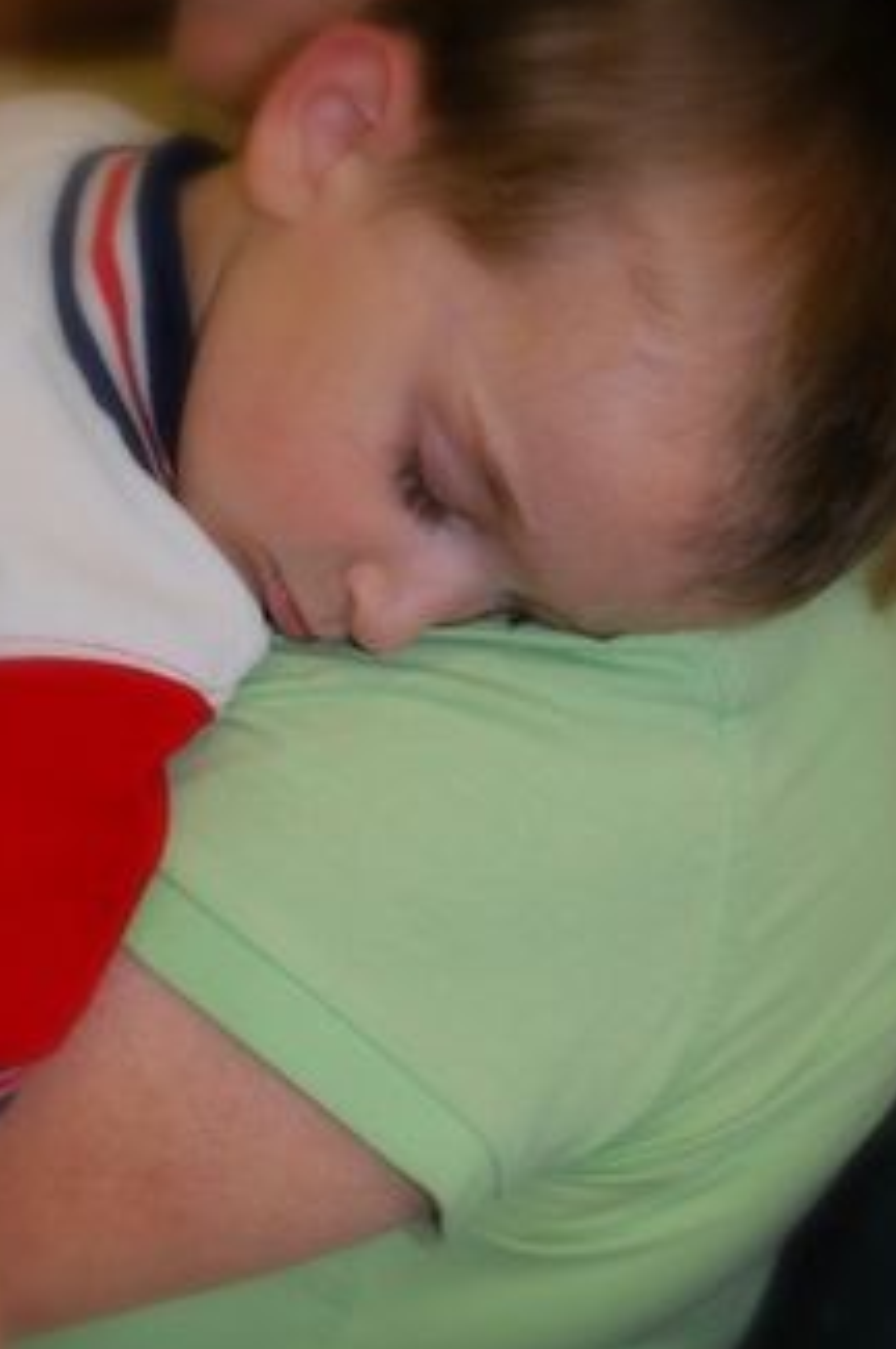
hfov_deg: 13.4
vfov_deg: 20.1
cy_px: 735
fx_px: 3801
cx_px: 373
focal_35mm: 102
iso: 1600
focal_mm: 55
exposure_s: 1/100
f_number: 5.6
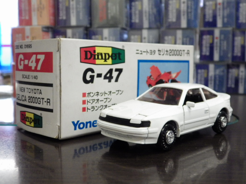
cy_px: 92
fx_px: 355
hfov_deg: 38.2
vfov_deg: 29.1
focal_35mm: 50
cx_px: 123
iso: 800
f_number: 3.8
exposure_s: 1/60
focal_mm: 9
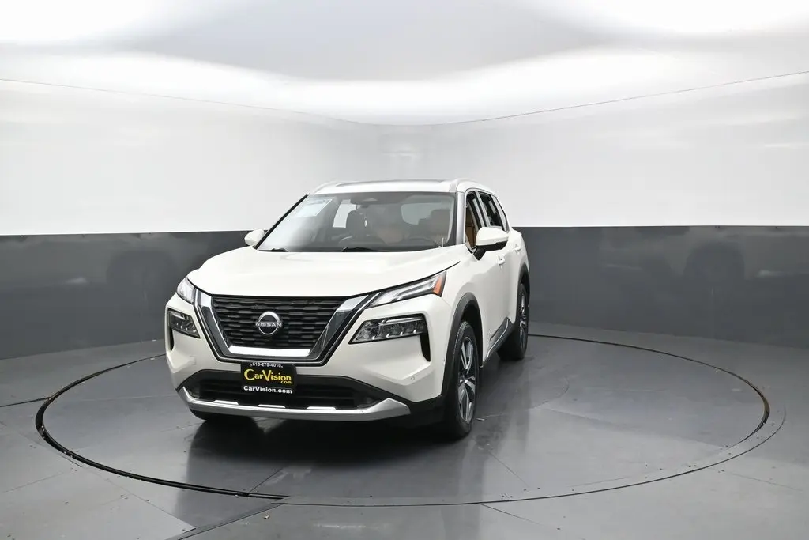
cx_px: 404
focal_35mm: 34
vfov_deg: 39.2
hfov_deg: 56.1
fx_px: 758
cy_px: 270
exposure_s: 1/125
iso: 800
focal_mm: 22.5
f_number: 9
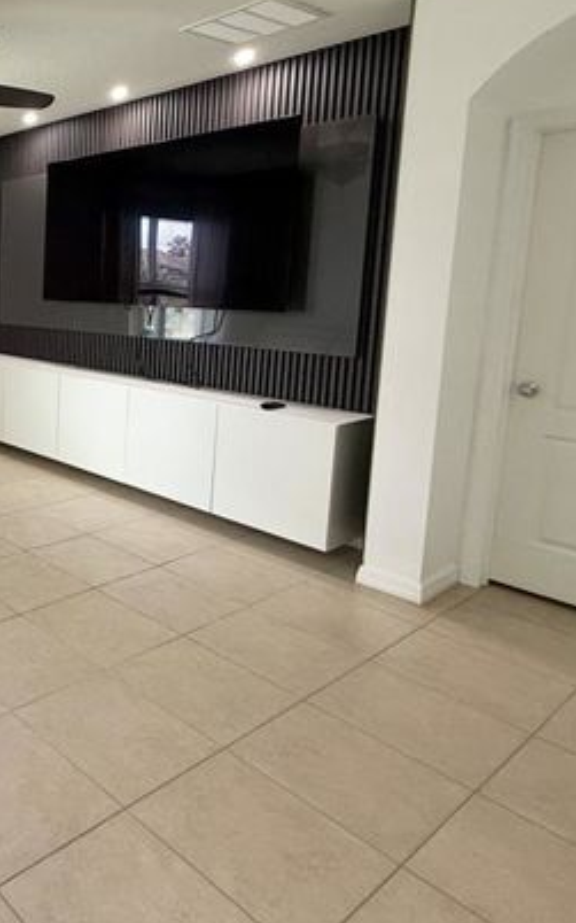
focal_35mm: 26
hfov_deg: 36.7
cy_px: 354
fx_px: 653
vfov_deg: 69.5
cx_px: -114
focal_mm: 2.22
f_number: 2.2
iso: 125
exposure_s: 1/99
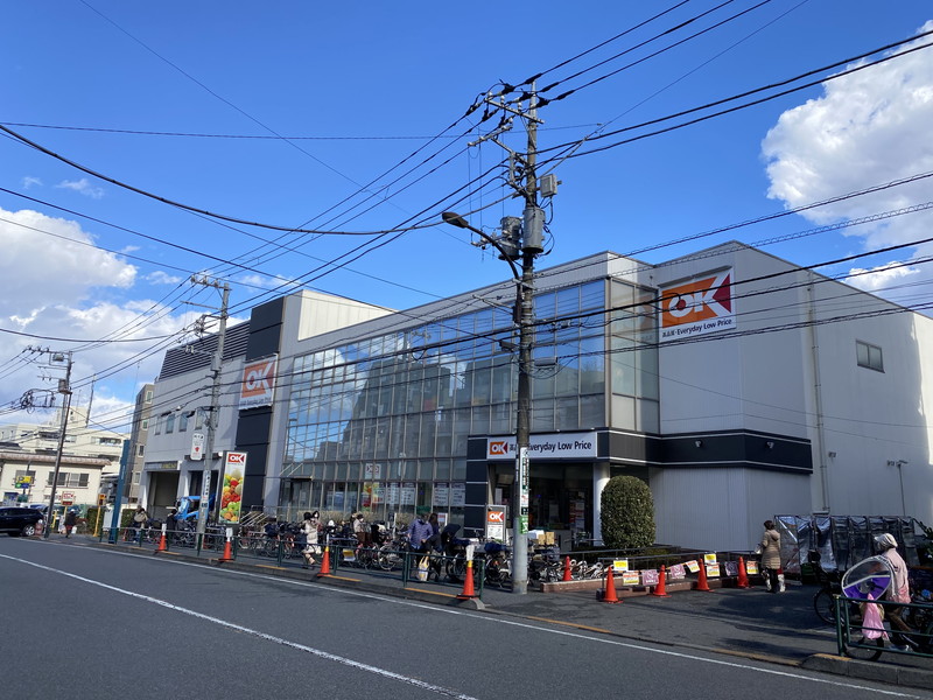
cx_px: 466
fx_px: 701
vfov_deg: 53.1
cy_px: 350
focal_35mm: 26
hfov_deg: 67.3
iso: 32
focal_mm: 4.25
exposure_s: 1/3125
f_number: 1.8
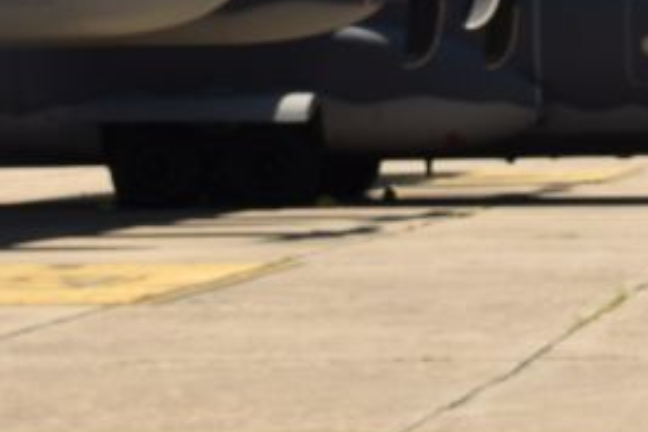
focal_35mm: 216
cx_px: 718
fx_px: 3888
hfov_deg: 9.4
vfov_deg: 6.3
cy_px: -110
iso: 100
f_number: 9
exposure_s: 1/320
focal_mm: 24
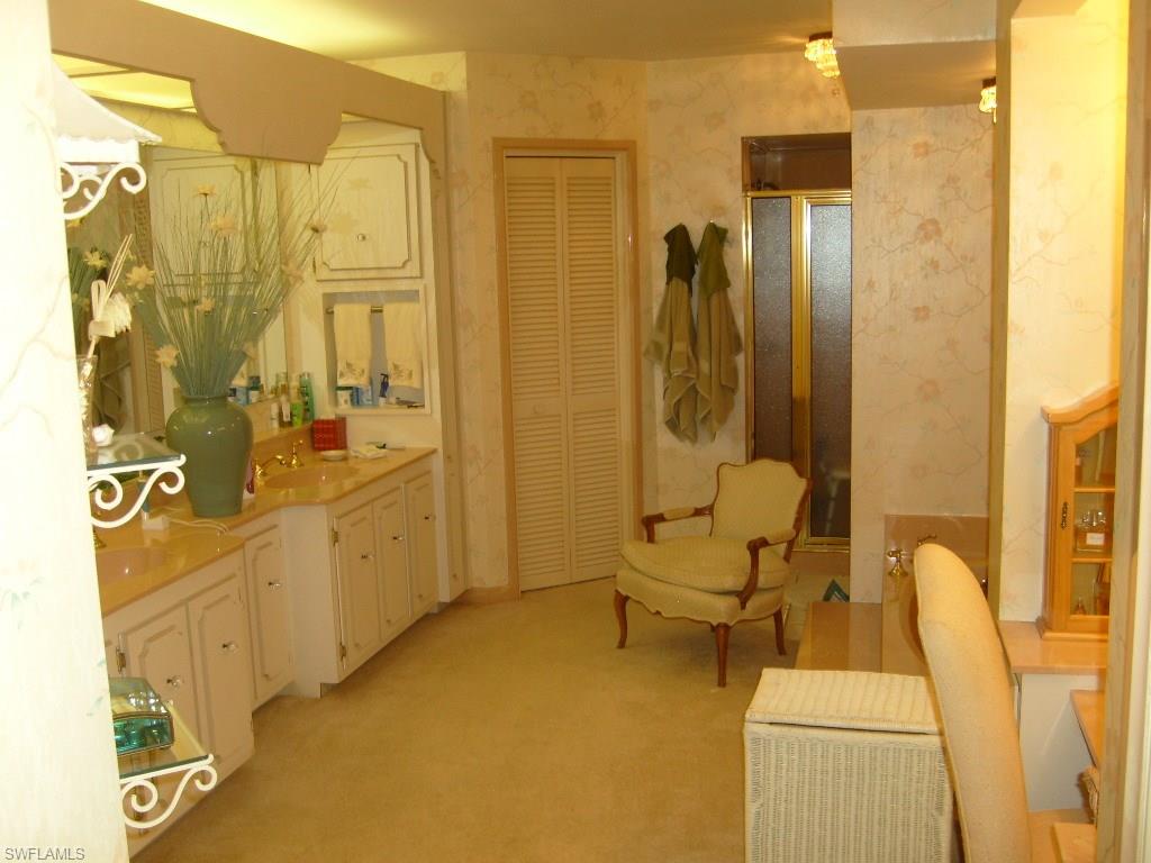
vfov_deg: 40.7
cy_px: 432
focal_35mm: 35
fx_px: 1164
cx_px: 576
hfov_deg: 52.6
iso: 100
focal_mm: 5.8
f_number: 2.8
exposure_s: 1/45
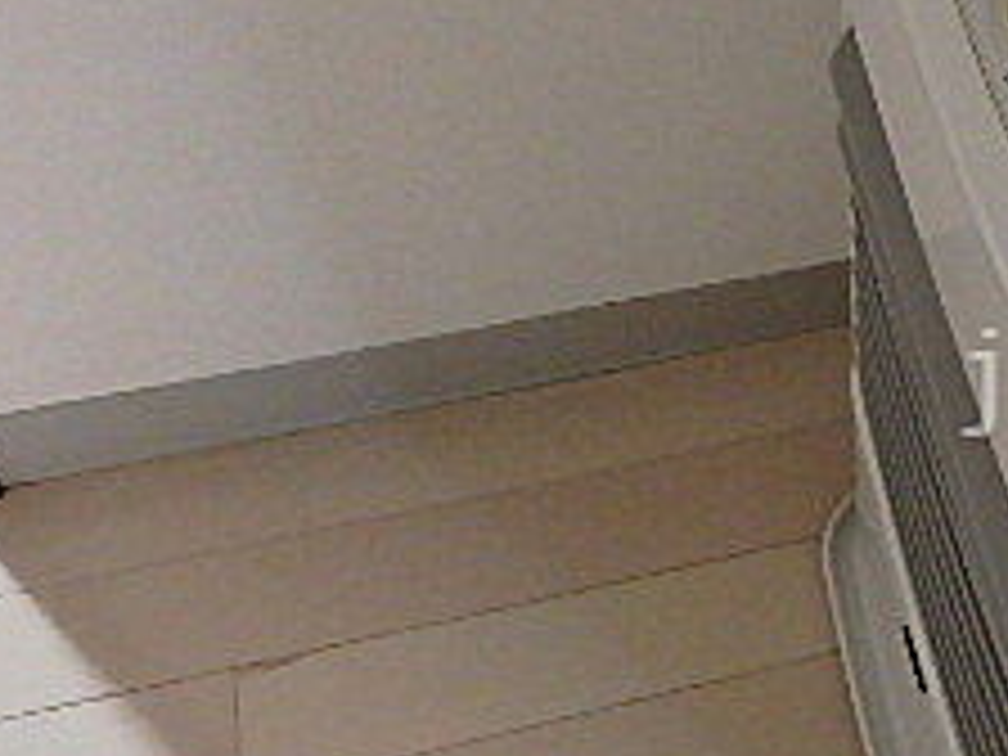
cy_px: 382
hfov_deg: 27.5
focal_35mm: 60
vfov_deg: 24.4
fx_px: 1747
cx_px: 1269
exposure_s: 1/50
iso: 800
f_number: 3.5
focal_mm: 3.7
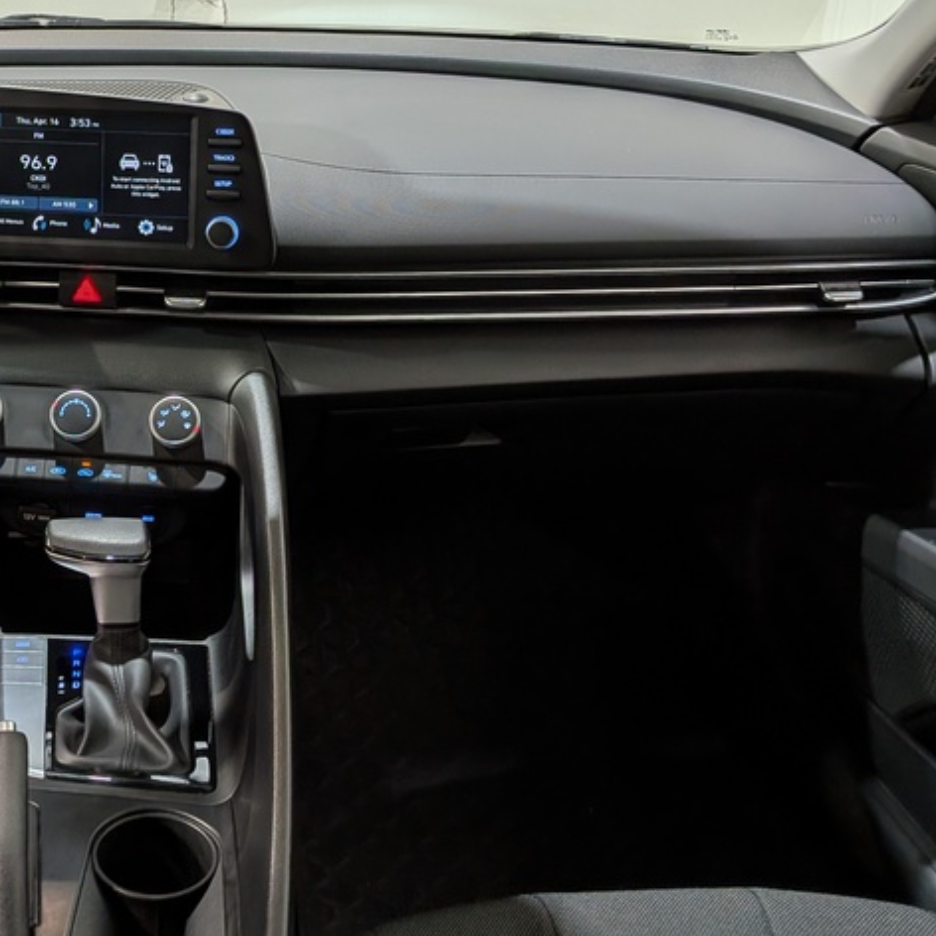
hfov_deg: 35.0
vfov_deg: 36.2
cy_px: 274
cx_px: 123
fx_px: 1407
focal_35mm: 46
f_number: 1.7
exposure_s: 1/120
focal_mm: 4.53
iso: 28
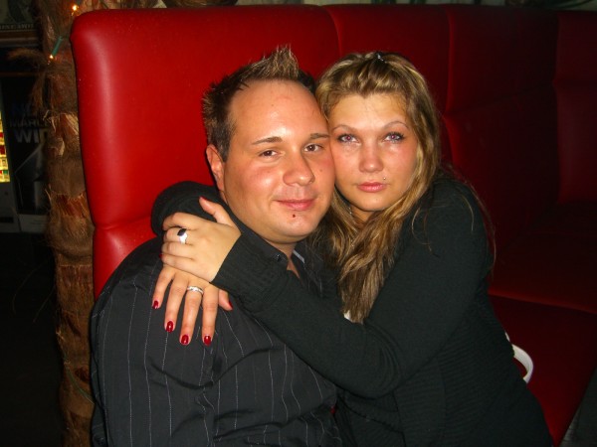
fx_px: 655
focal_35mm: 38
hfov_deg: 49.0
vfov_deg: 37.7
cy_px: 224
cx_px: 298
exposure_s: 1/60
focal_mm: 7.9
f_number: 2.8
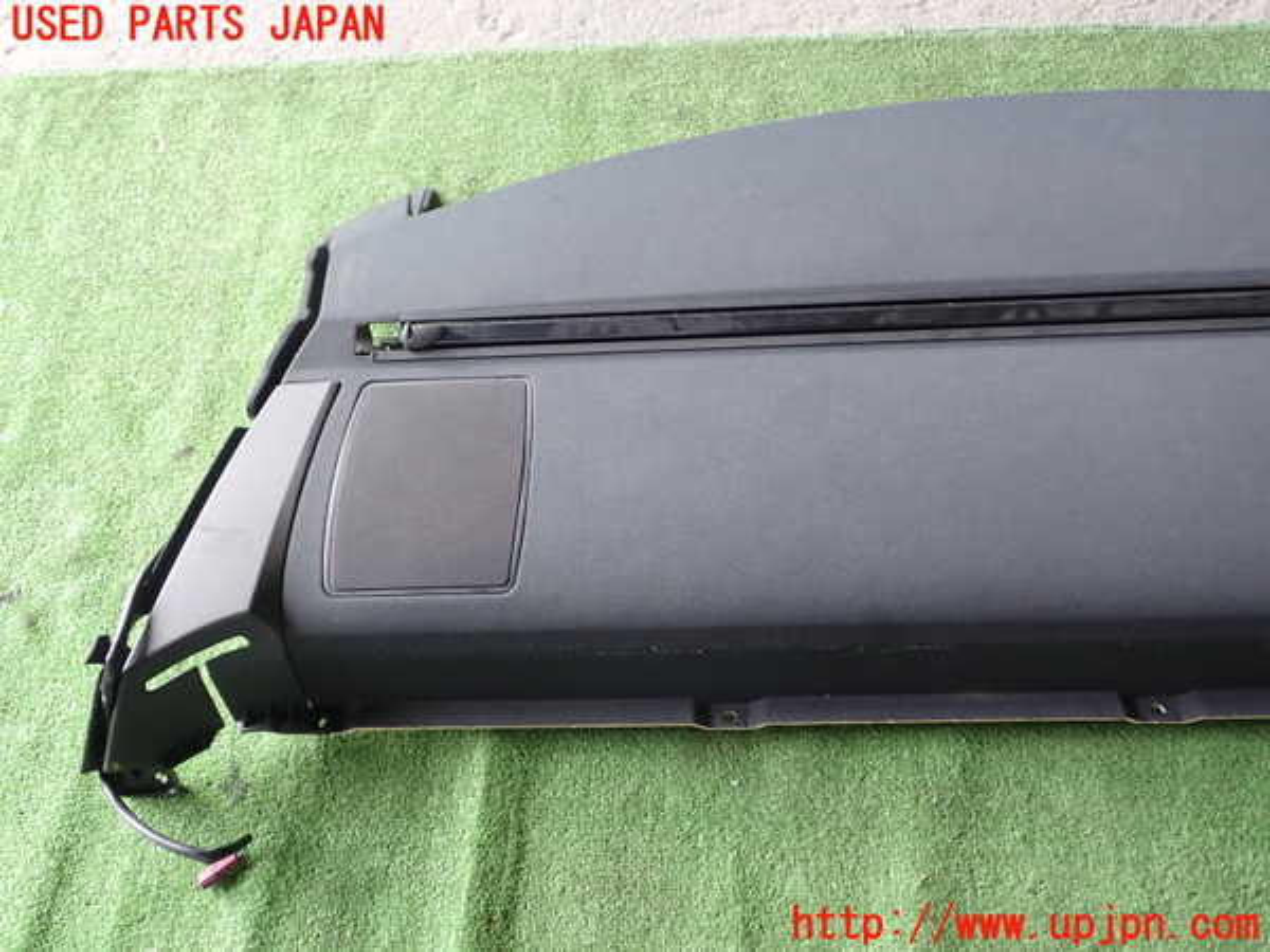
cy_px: 476
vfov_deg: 46.8
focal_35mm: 30
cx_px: 635
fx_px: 1101
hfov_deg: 60.0
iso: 160
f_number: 2.3
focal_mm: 5.4
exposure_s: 1/60
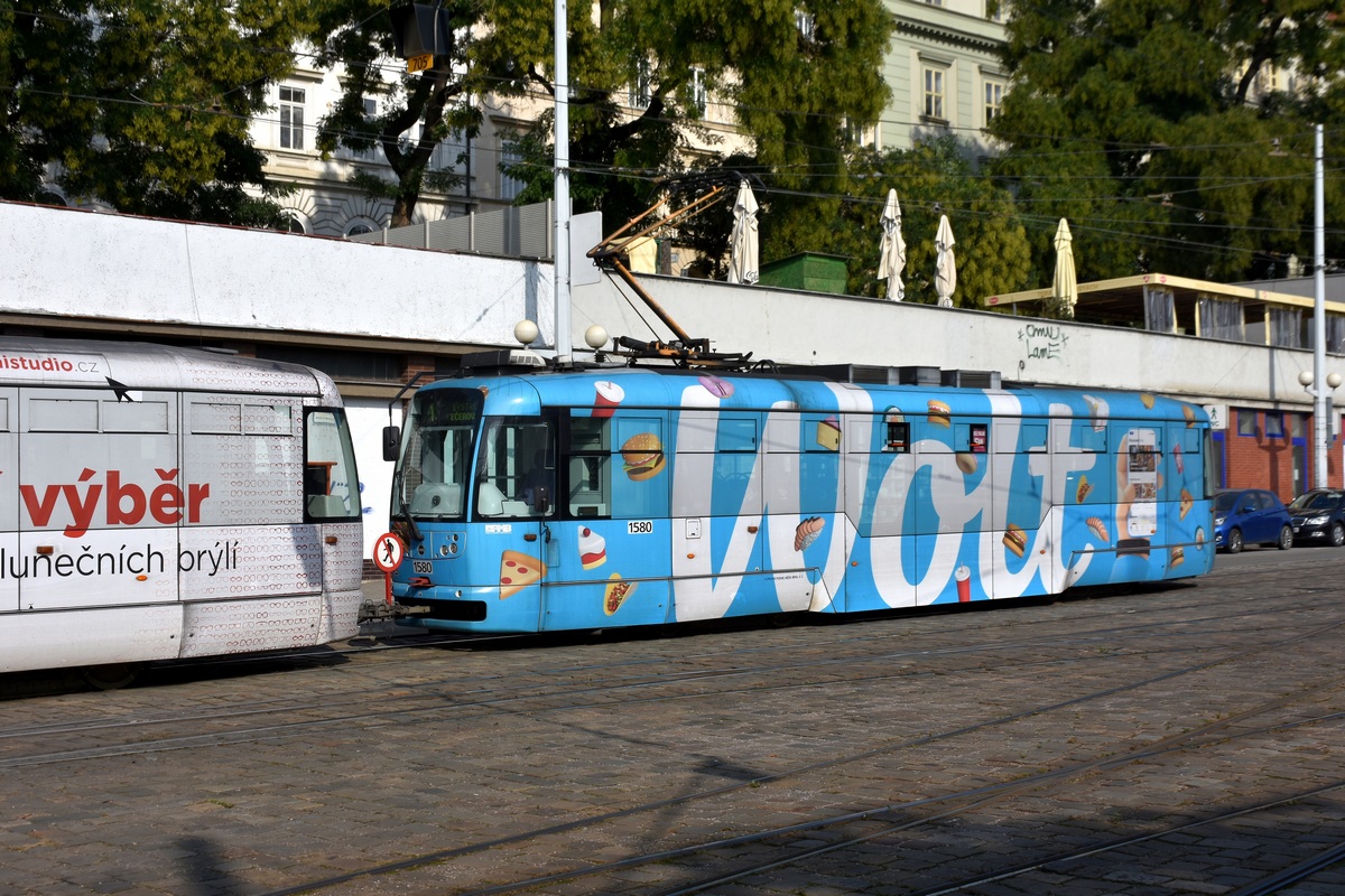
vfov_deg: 26.5
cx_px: 672
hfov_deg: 38.9
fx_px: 1905
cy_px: 448
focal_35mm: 51
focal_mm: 34
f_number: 11
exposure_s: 1/500
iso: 125
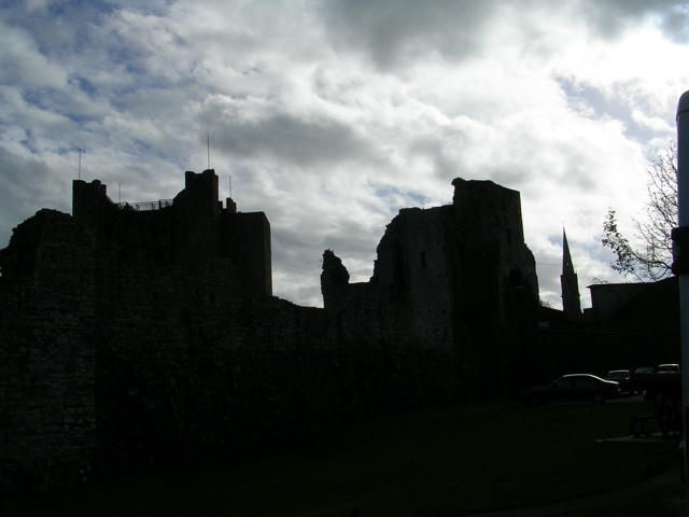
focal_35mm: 38
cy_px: 258
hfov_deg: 49.0
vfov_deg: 37.7
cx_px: 344
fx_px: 756
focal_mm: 5.8
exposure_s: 1/1149
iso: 50
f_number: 5.6
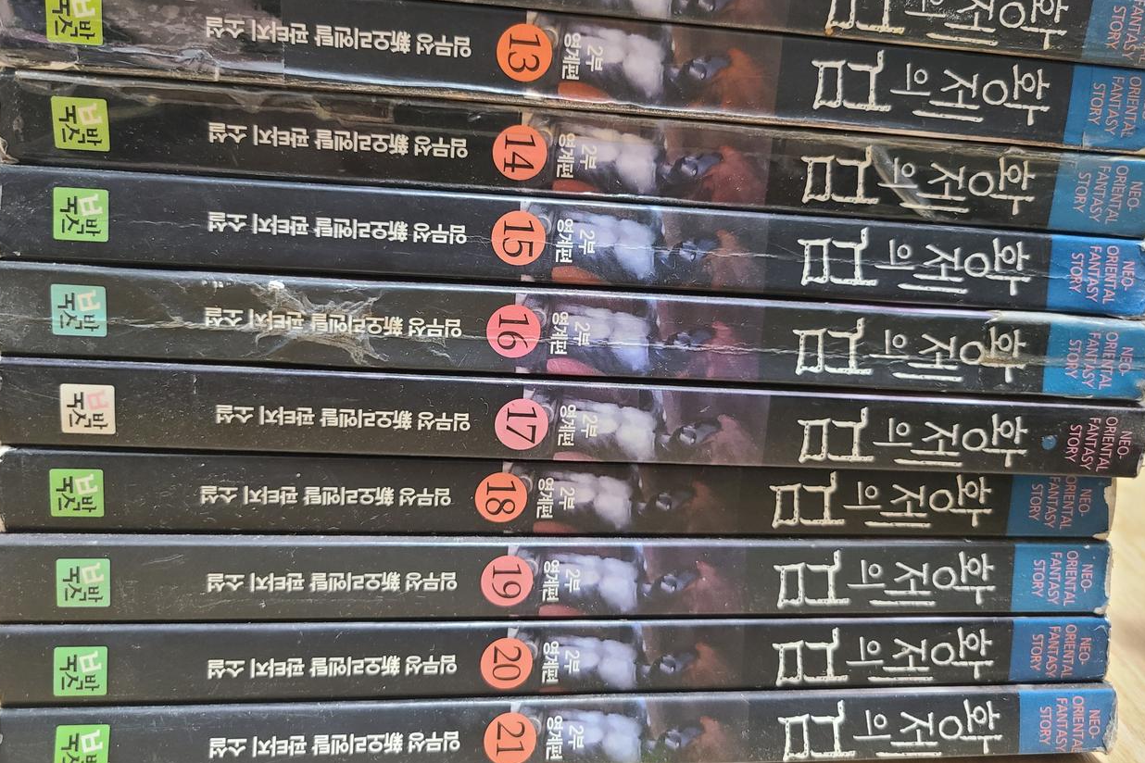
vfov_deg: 46.3
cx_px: 563
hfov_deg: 65.5
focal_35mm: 28
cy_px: 324
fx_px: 890
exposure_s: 1/29
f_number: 1.8
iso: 640
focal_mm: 5.4
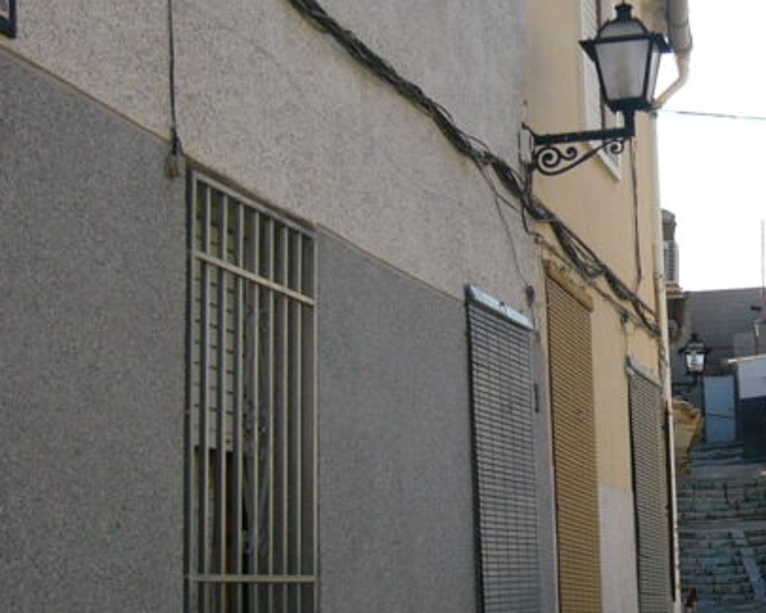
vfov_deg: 18.9
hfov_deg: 23.1
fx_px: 1836
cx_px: 653
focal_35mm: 81
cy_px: 316
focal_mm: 5.8
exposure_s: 1/640
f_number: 2.8
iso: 50
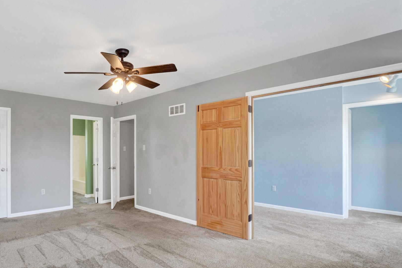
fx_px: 212
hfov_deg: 85.2
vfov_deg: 64.2
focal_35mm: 19
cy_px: 155
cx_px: 151
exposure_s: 1/10
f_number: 9
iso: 400
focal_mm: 10
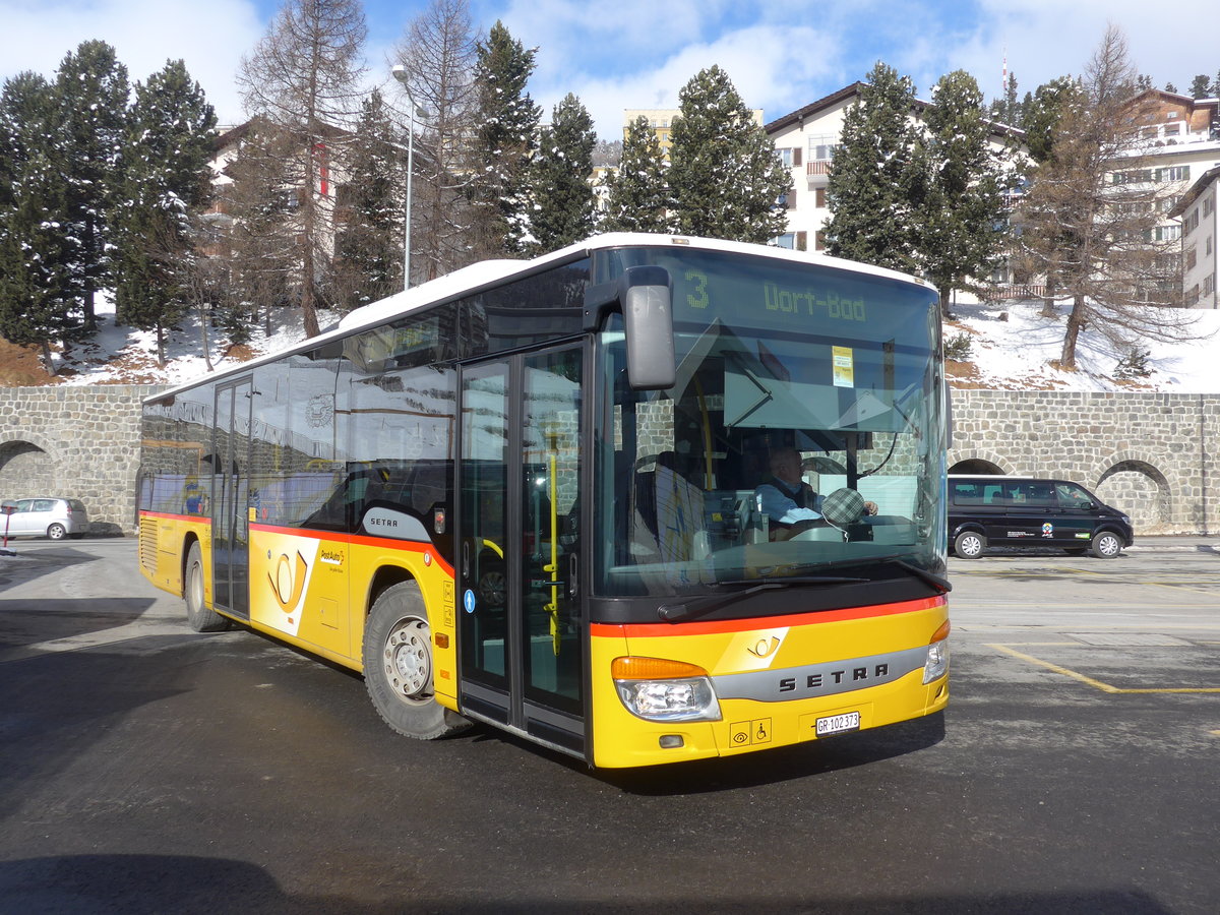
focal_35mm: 29
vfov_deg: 48.2
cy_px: 458
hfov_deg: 61.7
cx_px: 610
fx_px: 1022
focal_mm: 6
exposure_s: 1/1600
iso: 80
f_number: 2.8
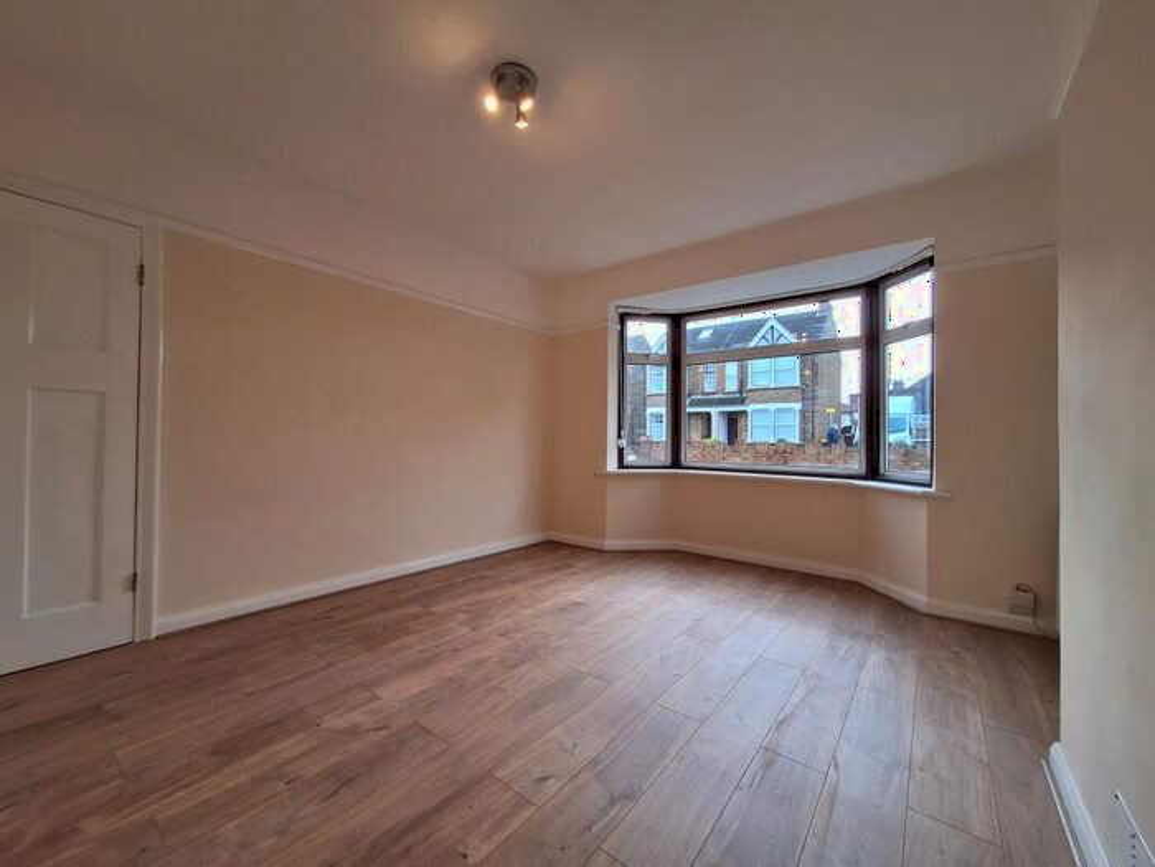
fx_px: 434
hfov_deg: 106.2
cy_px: 434
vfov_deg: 89.9
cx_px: 578
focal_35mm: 13
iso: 50
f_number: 2.2
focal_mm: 1.74
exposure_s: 1/100
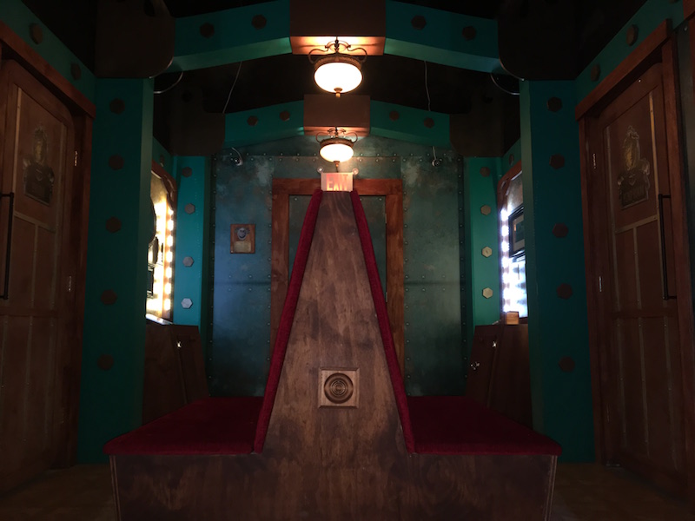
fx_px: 582
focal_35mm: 29
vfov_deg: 48.2
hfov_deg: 61.7
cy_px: 260
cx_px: 348
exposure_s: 1/16
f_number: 2.2
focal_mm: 4.15
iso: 125
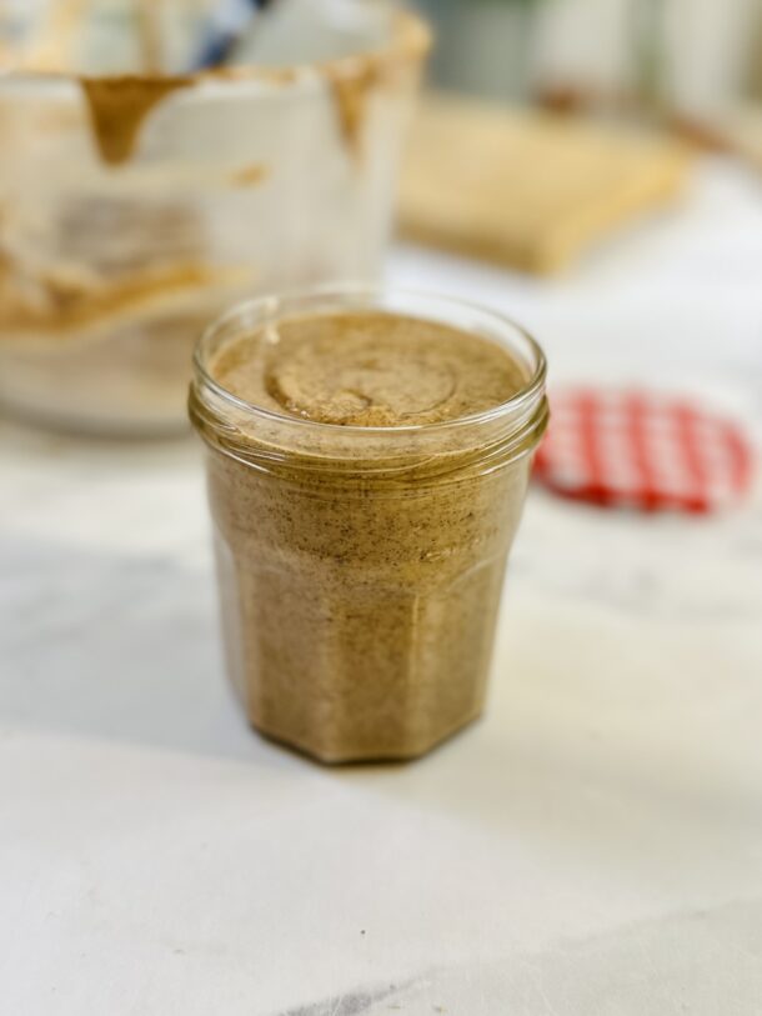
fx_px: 704
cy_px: 508
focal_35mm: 24
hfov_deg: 56.8
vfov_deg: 71.6
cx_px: 381
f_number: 1.78
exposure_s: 1/72
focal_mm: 6.86
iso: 250
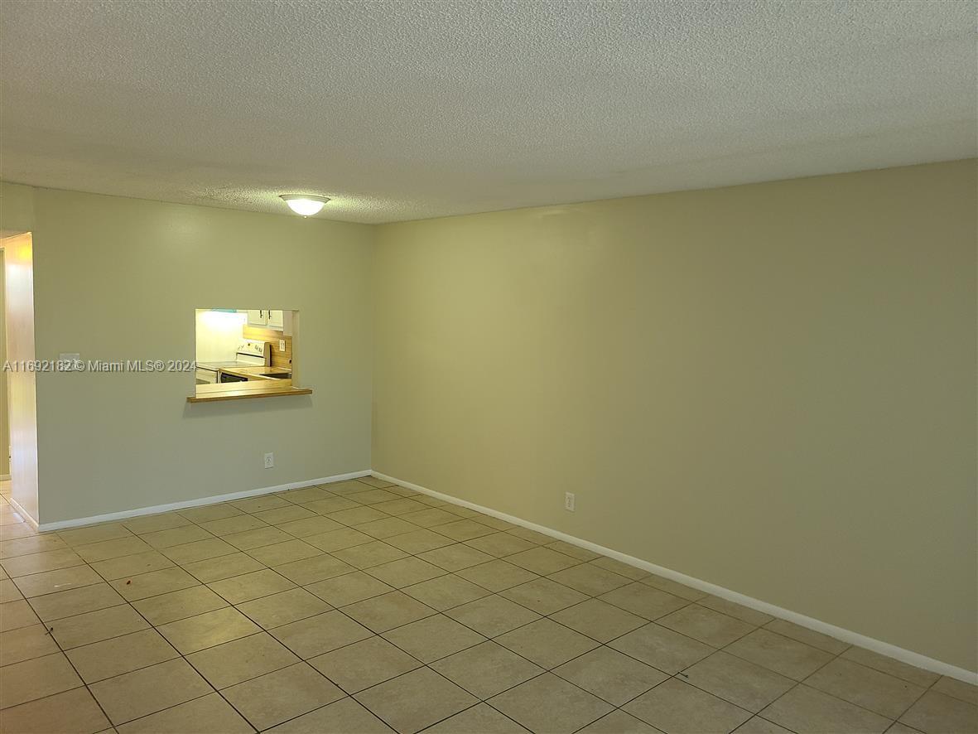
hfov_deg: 67.3
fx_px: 735
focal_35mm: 26
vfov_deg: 53.1
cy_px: 367
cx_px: 489
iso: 160
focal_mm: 5.4
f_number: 1.8
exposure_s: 1/60
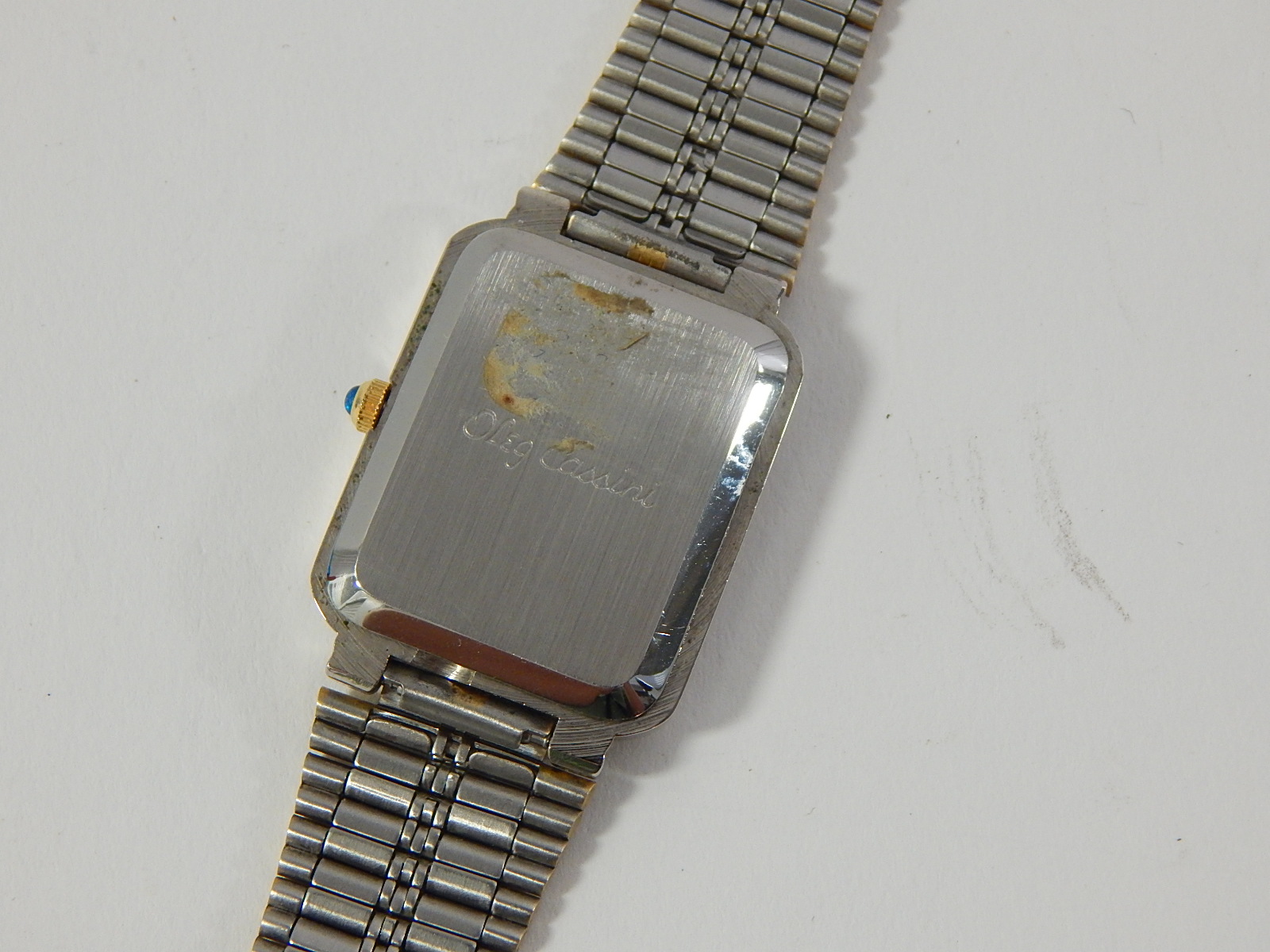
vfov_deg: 19.6
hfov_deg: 26.0
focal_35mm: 75
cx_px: 635
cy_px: 476
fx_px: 2752
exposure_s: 1/30
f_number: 4.2
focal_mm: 13.5
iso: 360
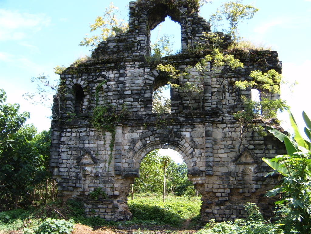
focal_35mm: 38
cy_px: 117
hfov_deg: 49.0
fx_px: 341
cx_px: 156
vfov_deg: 37.7
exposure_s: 1/60
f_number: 5.8
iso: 63
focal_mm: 5.8
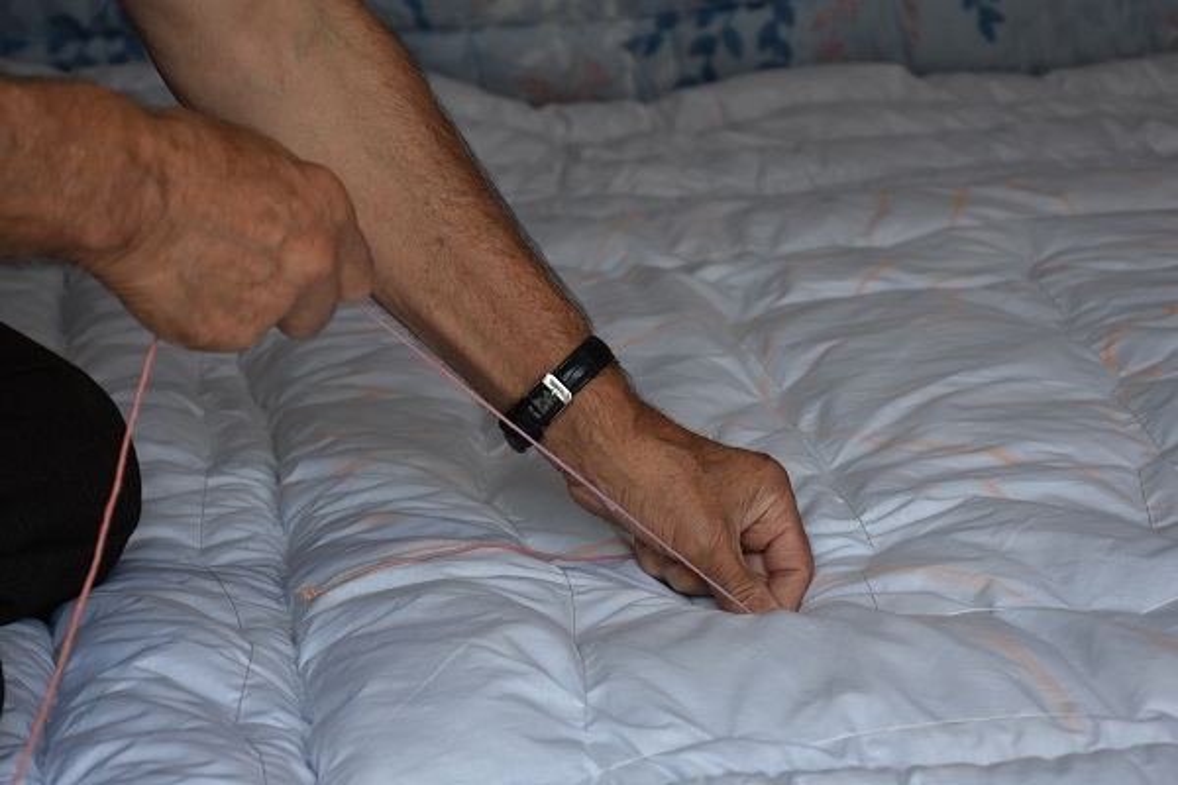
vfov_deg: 13.8
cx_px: 589
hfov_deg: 20.6
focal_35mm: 99
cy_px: 392
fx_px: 3239
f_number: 7.1
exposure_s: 1/200
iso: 800
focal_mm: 66
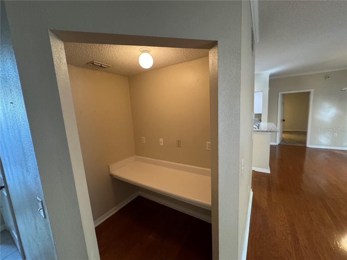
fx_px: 140
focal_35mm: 14
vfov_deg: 85.7
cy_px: 130
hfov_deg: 102.1
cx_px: 174
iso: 500
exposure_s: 1/60
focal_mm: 2.22
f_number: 2.2
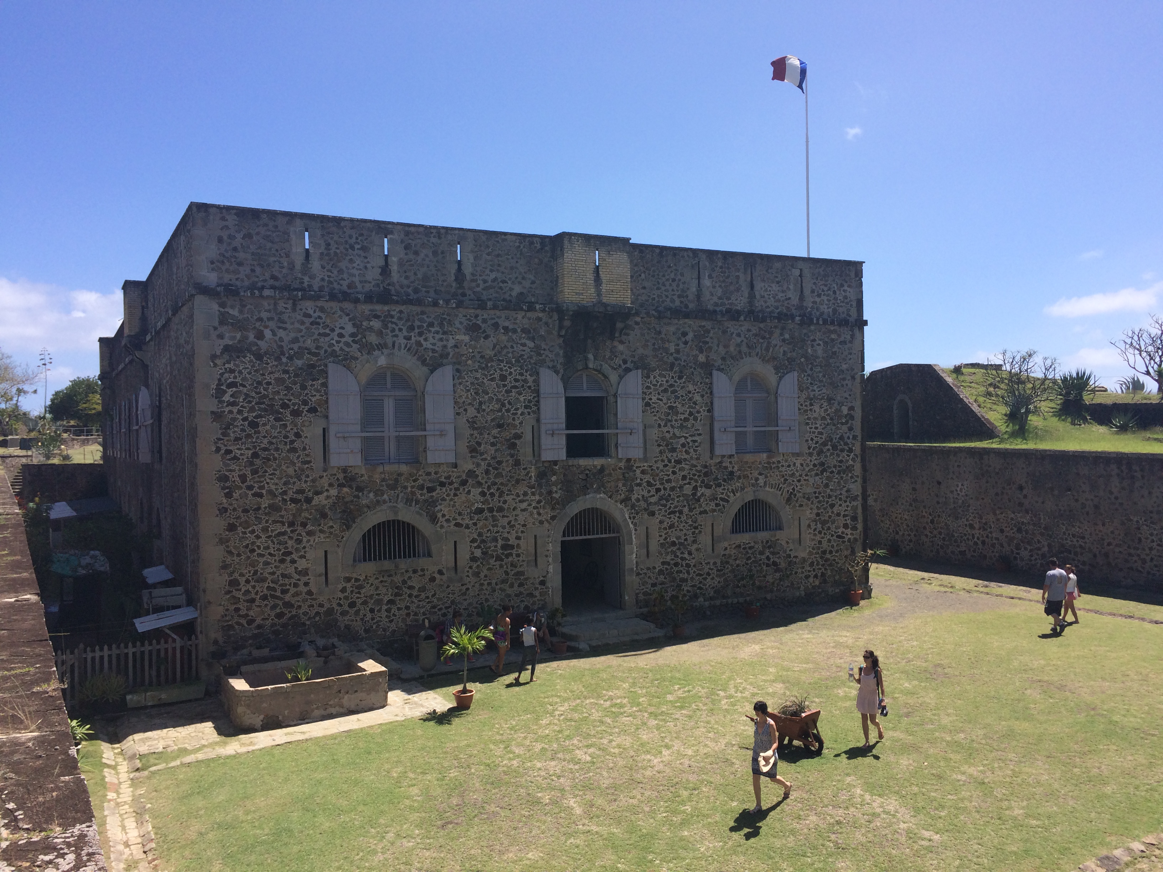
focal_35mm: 29
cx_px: 582
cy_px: 436
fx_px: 974
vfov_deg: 48.2
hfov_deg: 61.7
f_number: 2.2
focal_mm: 4.15
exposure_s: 1/2160
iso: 32
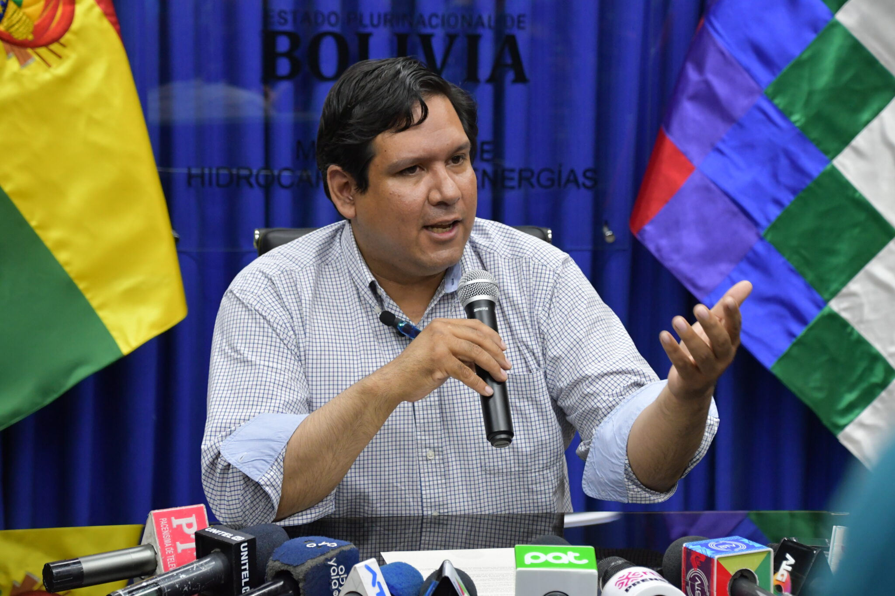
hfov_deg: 21.0
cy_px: 298
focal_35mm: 97
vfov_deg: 14.1
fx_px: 2411
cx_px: 448
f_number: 5
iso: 2500
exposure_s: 1/125
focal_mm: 65
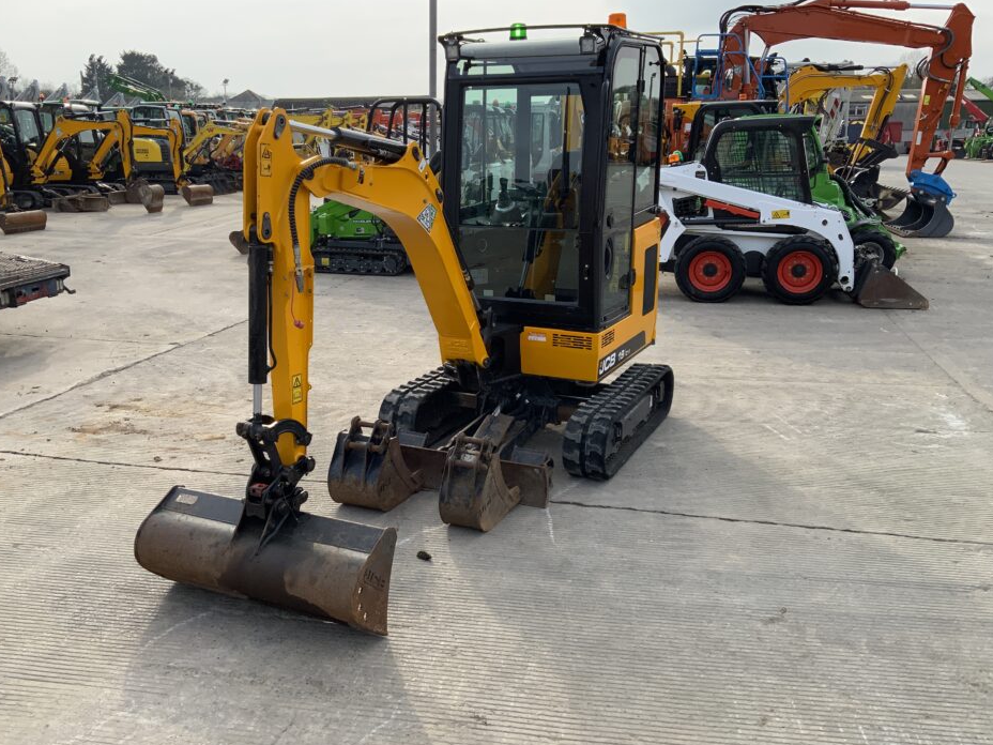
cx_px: 468
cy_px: 349
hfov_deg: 56.8
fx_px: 918
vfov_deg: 44.1
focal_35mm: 32
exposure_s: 1/978
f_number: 1.8
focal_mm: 3
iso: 16
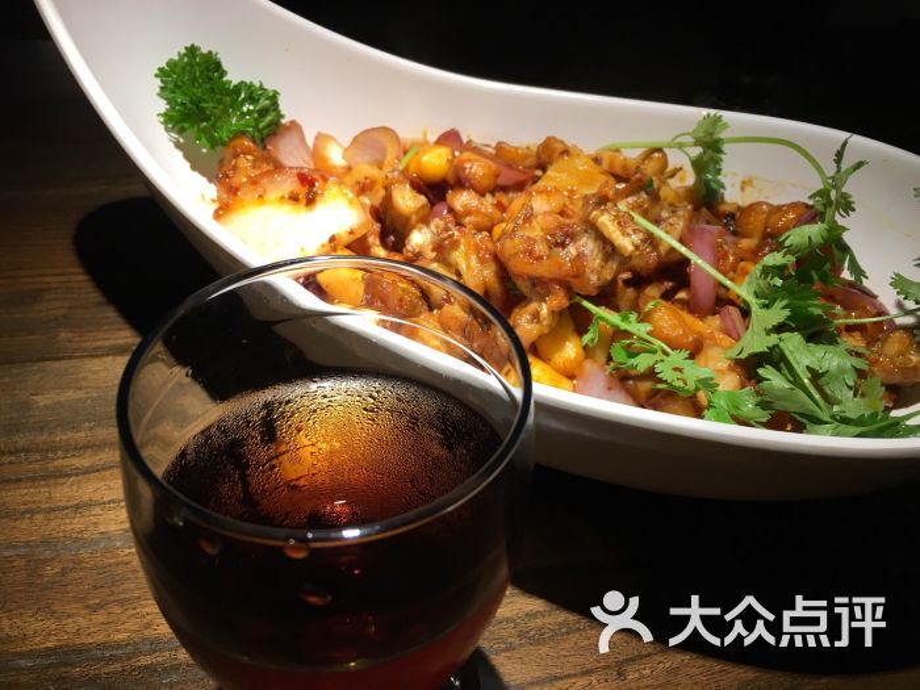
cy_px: 345
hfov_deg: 61.7
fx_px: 771
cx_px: 460
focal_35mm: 29
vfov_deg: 48.2
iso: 25
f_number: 2.2
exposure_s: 1/33
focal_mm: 4.15
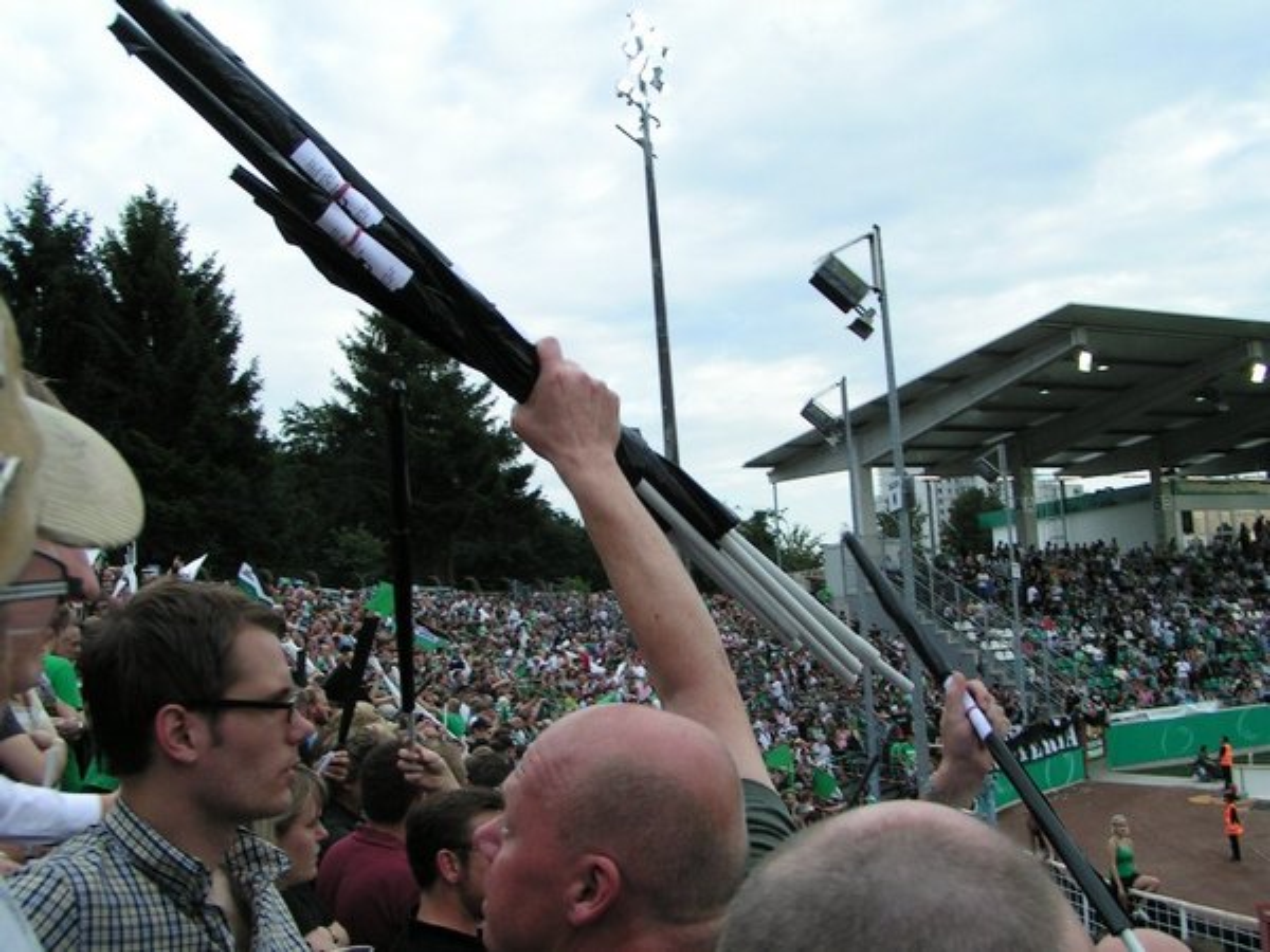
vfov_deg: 37.7
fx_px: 1394
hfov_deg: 49.0
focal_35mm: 38
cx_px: 635
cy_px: 476
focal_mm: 5.8
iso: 50
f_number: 5
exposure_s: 1/160
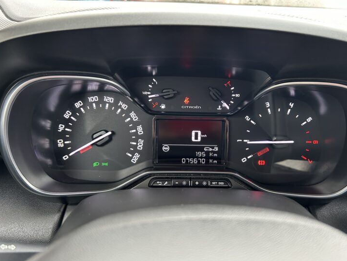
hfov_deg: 61.5
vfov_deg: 48.2
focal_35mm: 29
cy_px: 133
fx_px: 291
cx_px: 192
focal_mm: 5.7
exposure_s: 1/48
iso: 200
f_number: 1.5
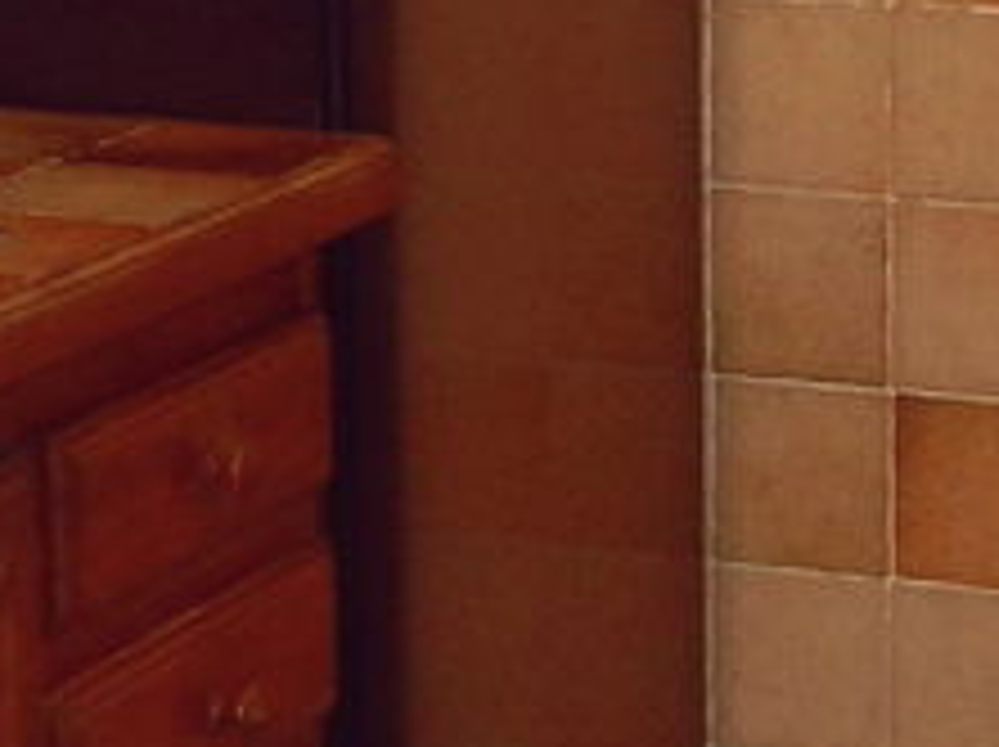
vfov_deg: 8.9
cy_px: 22
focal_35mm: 166
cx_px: 747
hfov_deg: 11.9
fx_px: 4786
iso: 200
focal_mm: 4
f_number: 3.4
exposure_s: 1/30
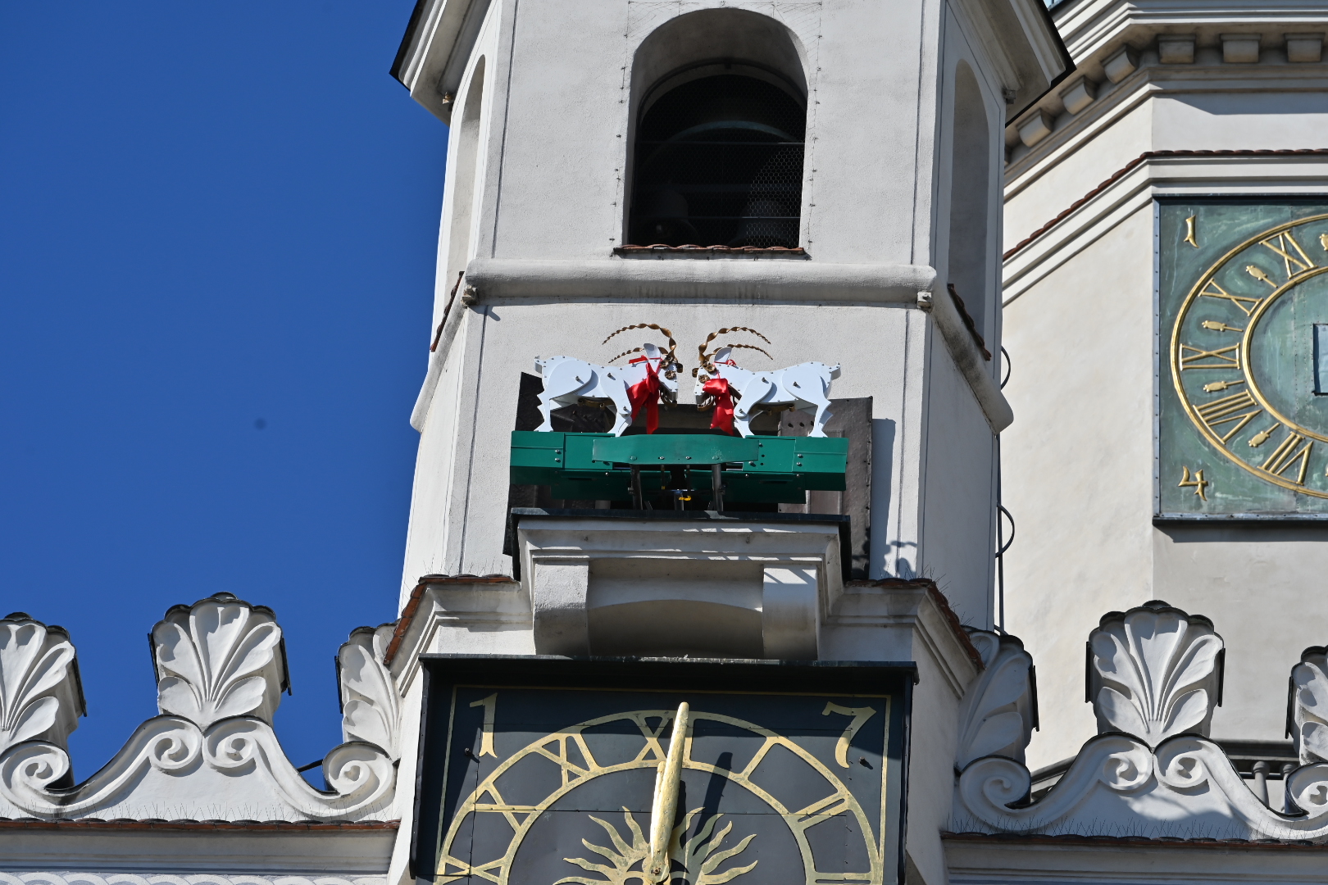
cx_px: 664
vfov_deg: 7.6
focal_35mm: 180
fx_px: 6639
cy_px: 442
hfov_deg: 11.4
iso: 100
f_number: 10
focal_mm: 180
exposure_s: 1/500
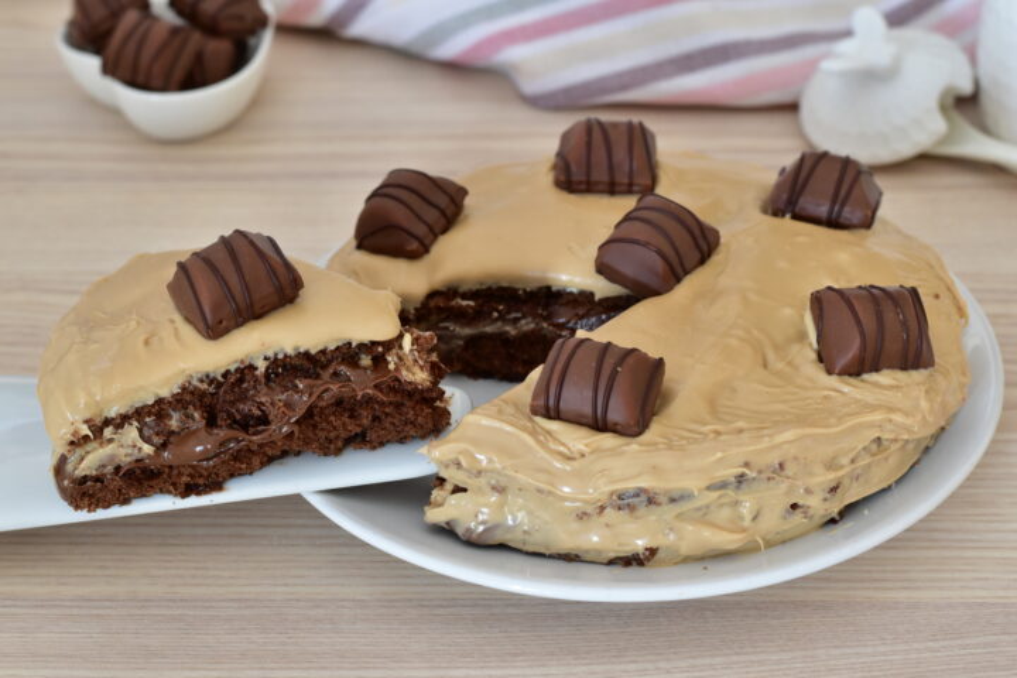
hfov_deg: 27.0
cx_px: 508
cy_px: 339
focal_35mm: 75
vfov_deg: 18.2
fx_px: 2119
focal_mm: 50
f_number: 6.3
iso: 800
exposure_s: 1/10
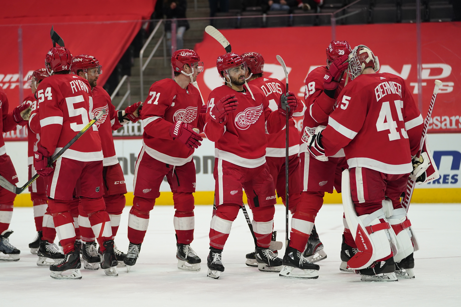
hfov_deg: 17.9
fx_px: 1460
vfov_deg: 12.0
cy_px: 154
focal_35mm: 114
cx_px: 230
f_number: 2.8
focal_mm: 114
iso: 1600
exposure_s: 1/1600
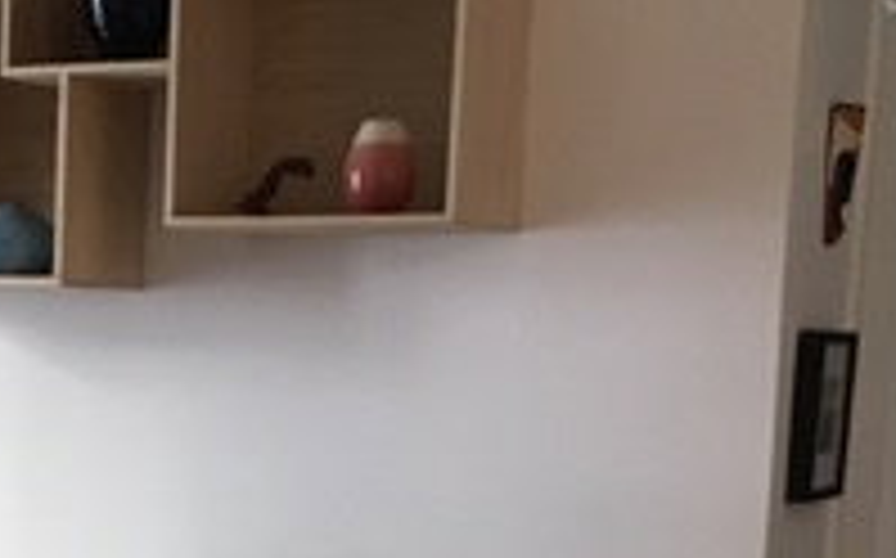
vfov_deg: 12.7
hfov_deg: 20.4
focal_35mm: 99
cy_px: 778
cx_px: 0
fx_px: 2415
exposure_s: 1/33
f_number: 2.2
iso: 160
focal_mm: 4.15
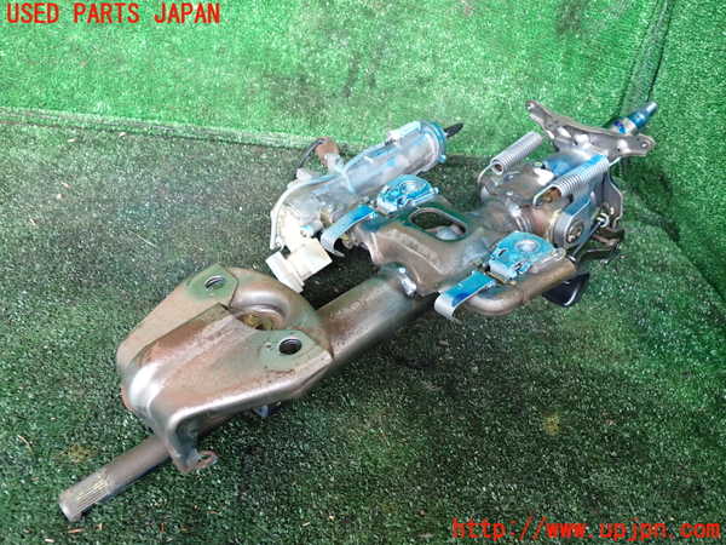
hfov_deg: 60.0
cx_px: 363
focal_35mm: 30
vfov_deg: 46.8
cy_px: 272
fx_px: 629
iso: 400
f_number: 2.3
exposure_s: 1/30
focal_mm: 5.4
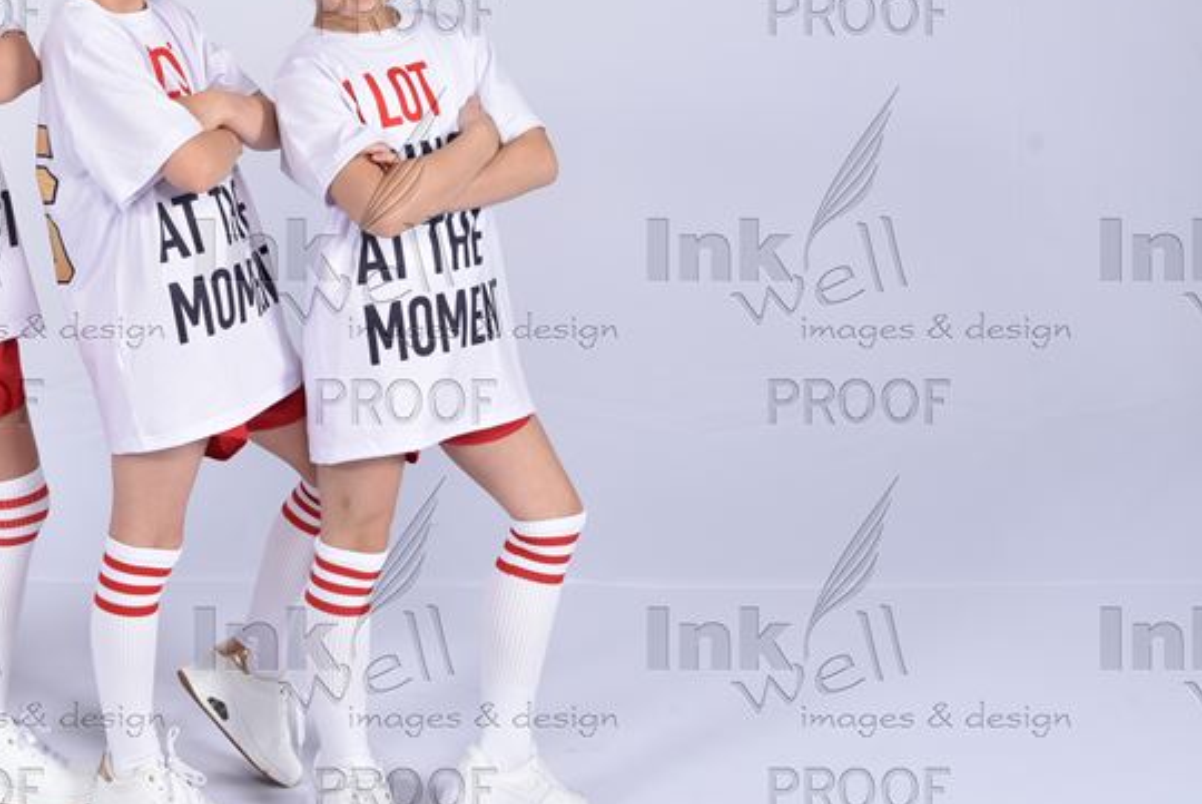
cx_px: 42
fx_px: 1905
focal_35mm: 57
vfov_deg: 23.3
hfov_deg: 32.6
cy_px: 111
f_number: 7.1
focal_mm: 28
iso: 250
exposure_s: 1/160
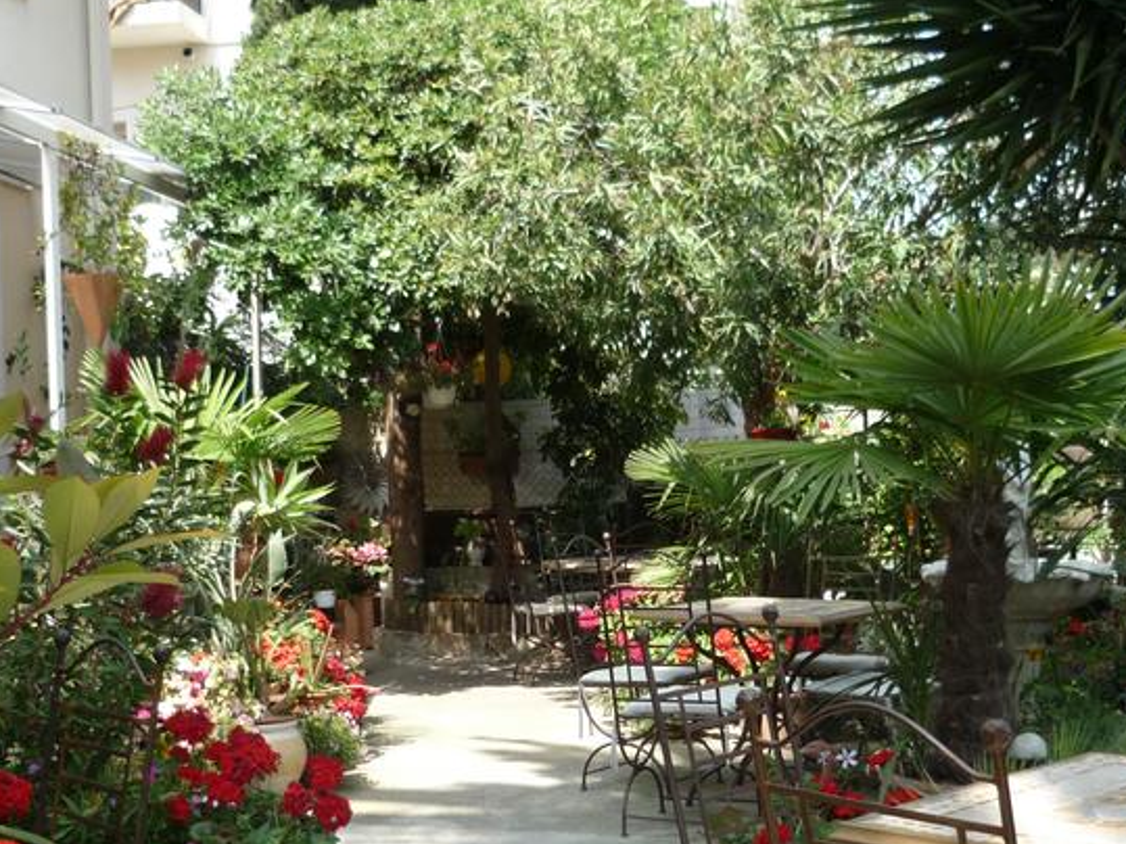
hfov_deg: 38.9
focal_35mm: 49
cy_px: 608
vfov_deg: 29.3
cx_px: 585
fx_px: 1594
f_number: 2.8
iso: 100
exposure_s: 1/400
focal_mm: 5.5
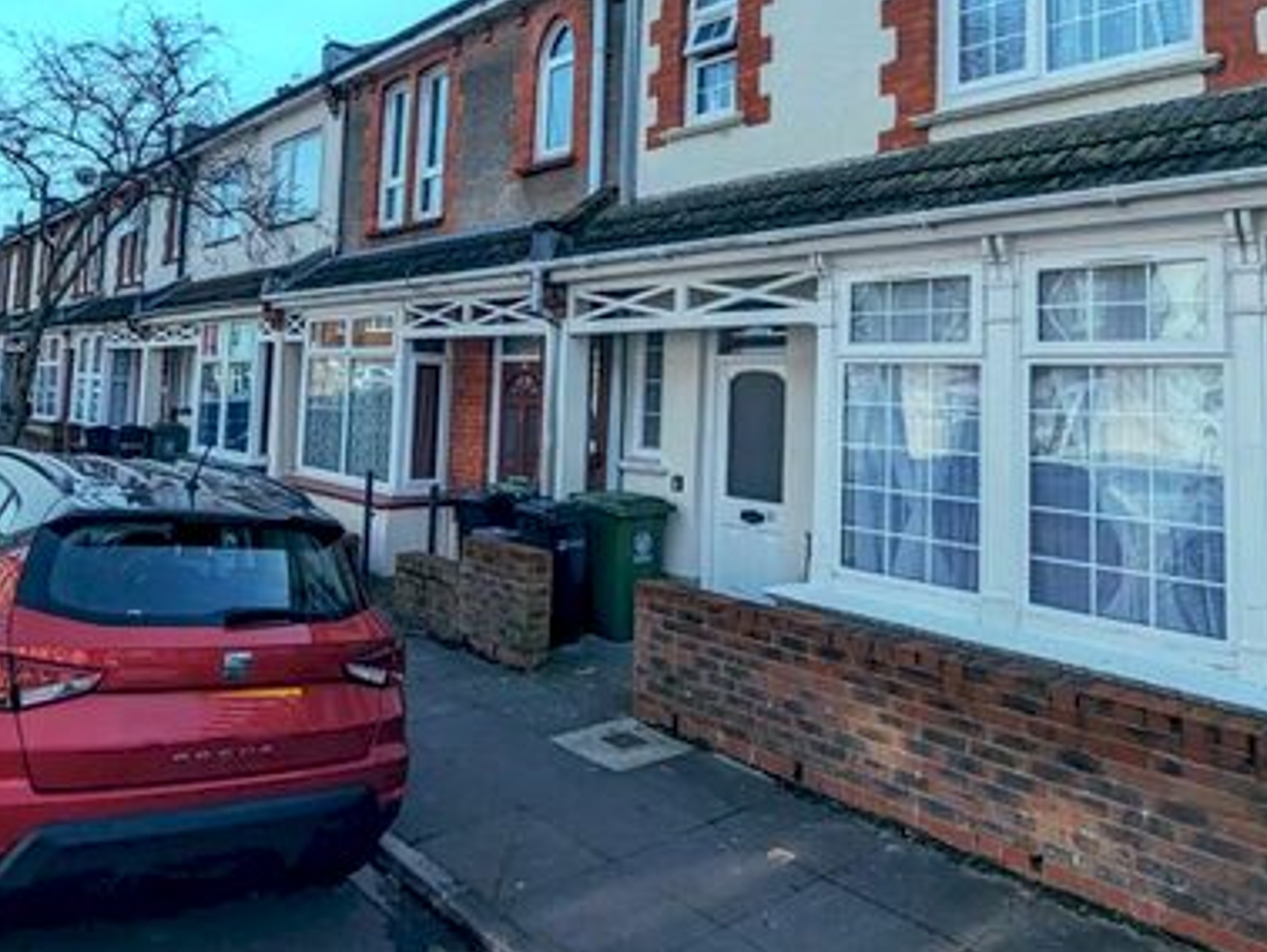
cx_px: 541
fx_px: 879
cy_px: 310
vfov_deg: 55.6
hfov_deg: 71.2
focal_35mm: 24
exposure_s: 1/1842
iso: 50
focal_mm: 1.95
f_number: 2.2
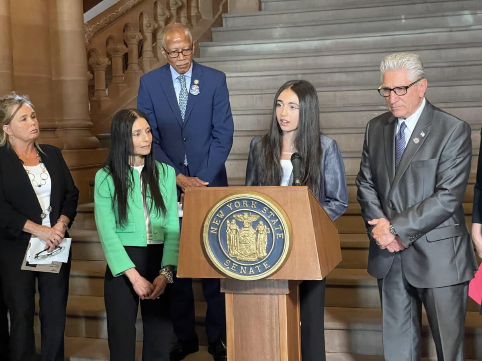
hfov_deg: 30.3
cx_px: 241
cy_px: 180
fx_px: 891
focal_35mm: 64
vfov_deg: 22.9
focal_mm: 7.5
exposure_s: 1/30
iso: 640
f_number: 2.2
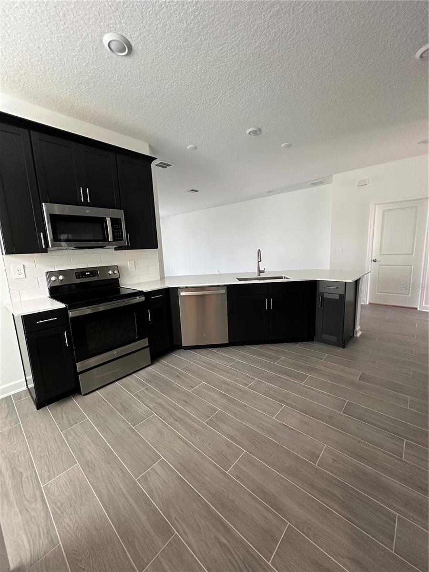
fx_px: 231
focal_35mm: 14
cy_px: 286
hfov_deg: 85.7
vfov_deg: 102.1
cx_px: 214
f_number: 2.2
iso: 320
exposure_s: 1/120
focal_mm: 2.22
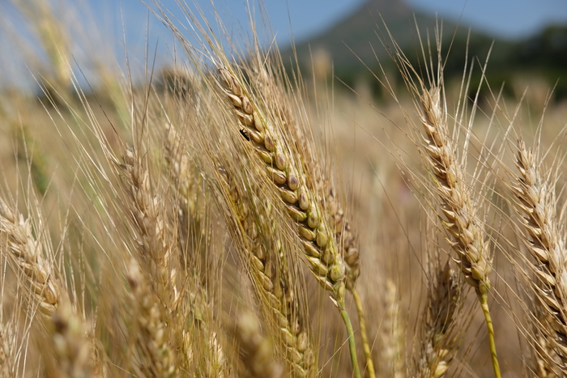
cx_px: 284
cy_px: 189
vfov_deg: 25.5
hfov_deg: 37.5
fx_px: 835
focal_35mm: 53
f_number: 5.6
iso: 200
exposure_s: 1/1250
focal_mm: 35
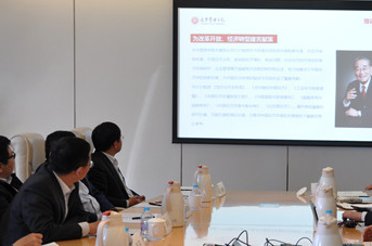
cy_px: 158
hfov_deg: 22.0
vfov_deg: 14.9
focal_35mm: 91
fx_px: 938
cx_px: 313
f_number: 5.6
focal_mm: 32
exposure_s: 1/30
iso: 220
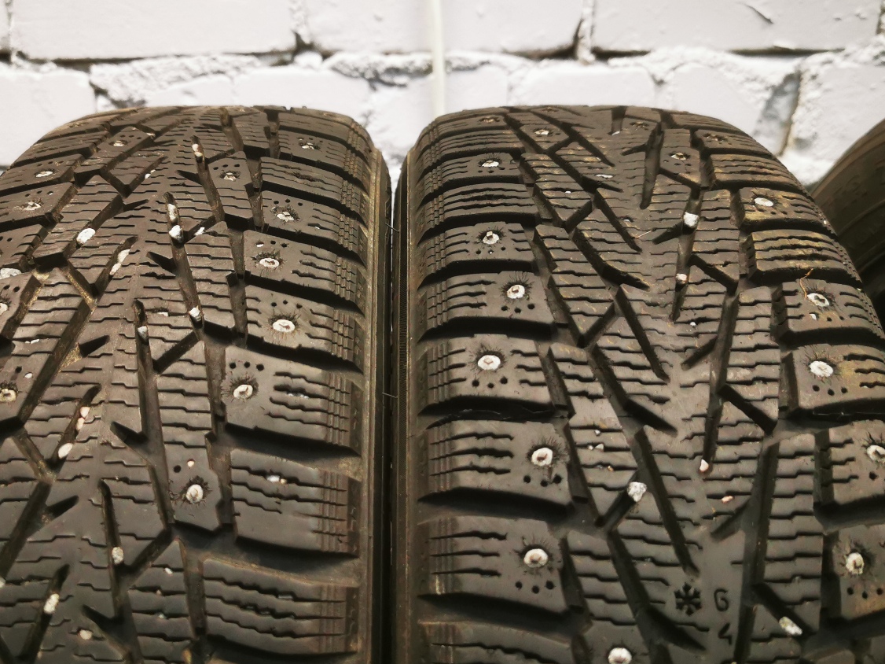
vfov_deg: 40.6
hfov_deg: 52.4
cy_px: 292
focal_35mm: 35
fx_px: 895
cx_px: 372
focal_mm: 5.56
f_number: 1.6
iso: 160
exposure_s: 1/50
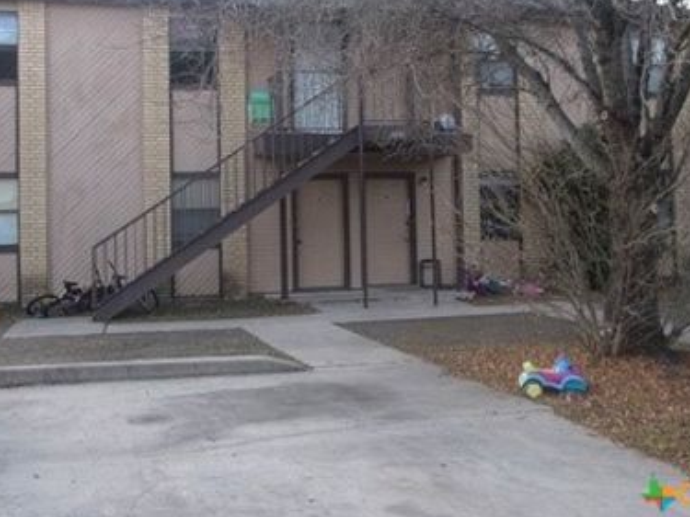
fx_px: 877
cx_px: 351
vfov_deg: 32.7
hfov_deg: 43.0
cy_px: 190
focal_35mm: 44
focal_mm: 5.9
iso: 80
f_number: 3.3
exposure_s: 1/50
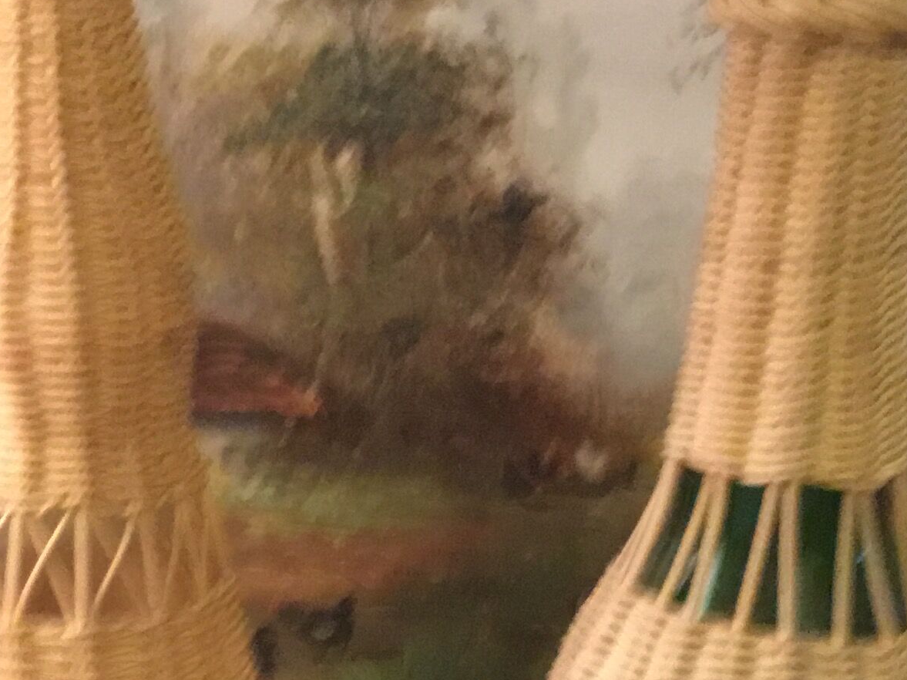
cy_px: 516
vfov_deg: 17.1
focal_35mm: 86
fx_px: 2253
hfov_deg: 22.7
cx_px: 364
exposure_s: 1/17
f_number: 2.4
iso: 500
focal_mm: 3.3
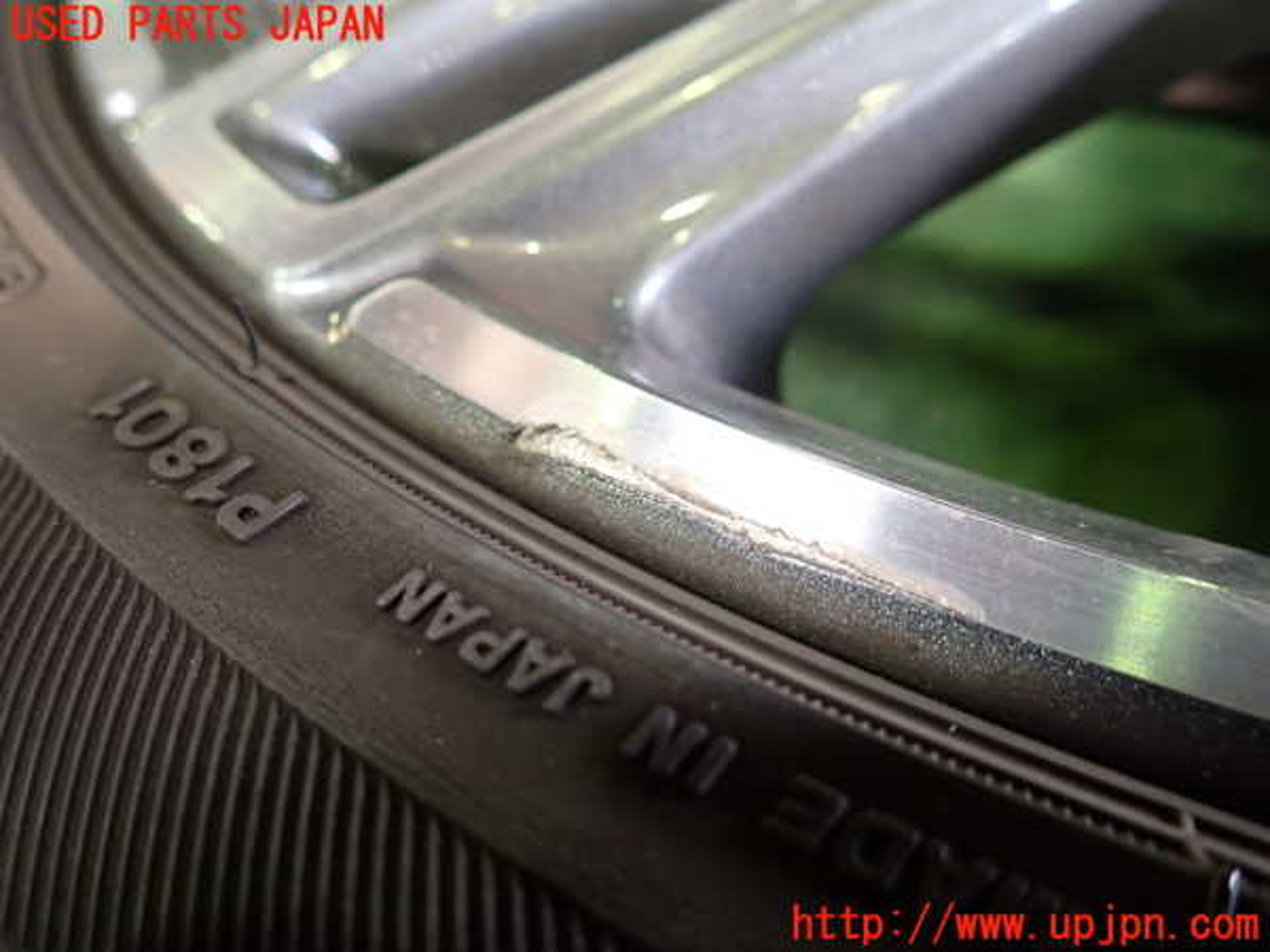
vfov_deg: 54.9
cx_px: 635
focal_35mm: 25
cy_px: 476
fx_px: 917
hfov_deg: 69.4
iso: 320
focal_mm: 4.5
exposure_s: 1/30
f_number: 2
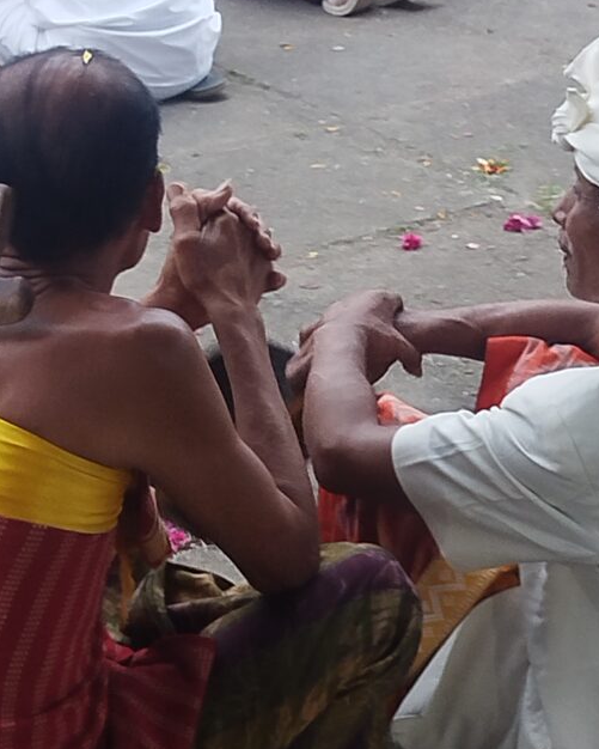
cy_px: 274
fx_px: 2548
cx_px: 356
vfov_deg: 16.7
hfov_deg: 13.4
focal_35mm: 115
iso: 250
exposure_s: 1/33
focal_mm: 5.31
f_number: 1.7
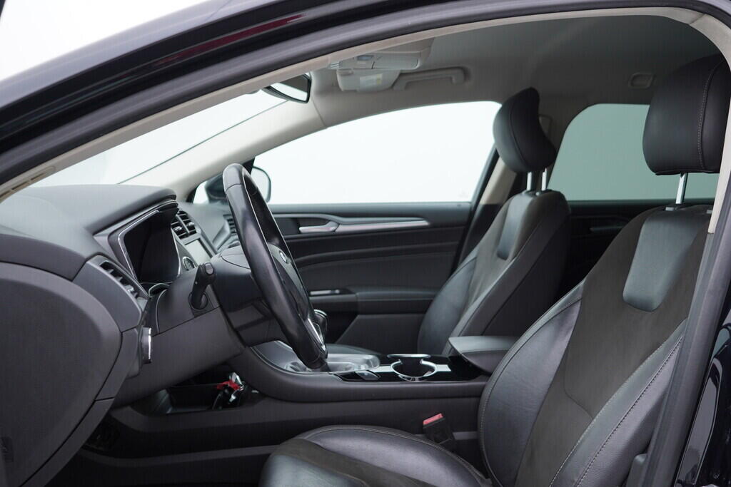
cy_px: 244
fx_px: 731
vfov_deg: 36.9
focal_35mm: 36
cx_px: 366
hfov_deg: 53.1
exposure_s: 1/50
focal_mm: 24
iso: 125
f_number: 3.2
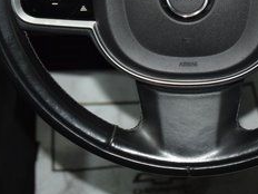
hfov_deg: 18.2
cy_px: -27
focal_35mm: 107
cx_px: 185
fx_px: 800
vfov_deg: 13.5
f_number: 3.8
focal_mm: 27
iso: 1600
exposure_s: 1/40
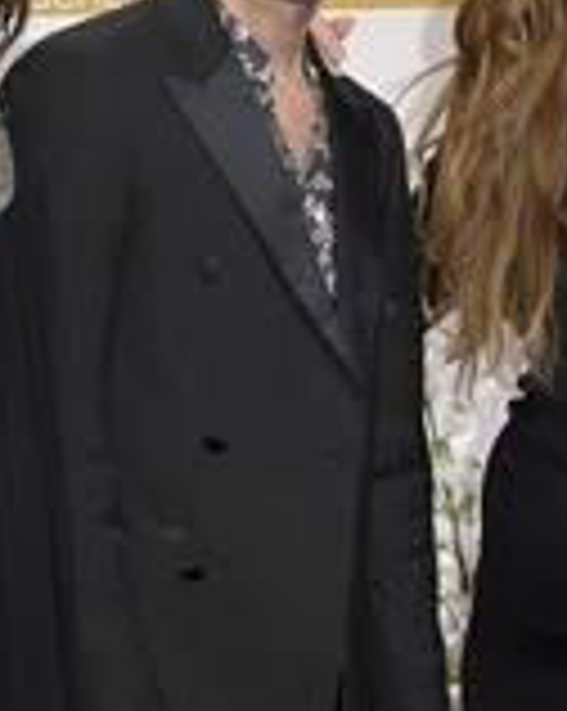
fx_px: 4393
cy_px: 284
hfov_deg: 7.4
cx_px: 308
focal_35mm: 209
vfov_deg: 9.3
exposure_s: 1/250
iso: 640
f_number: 5.6
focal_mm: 78
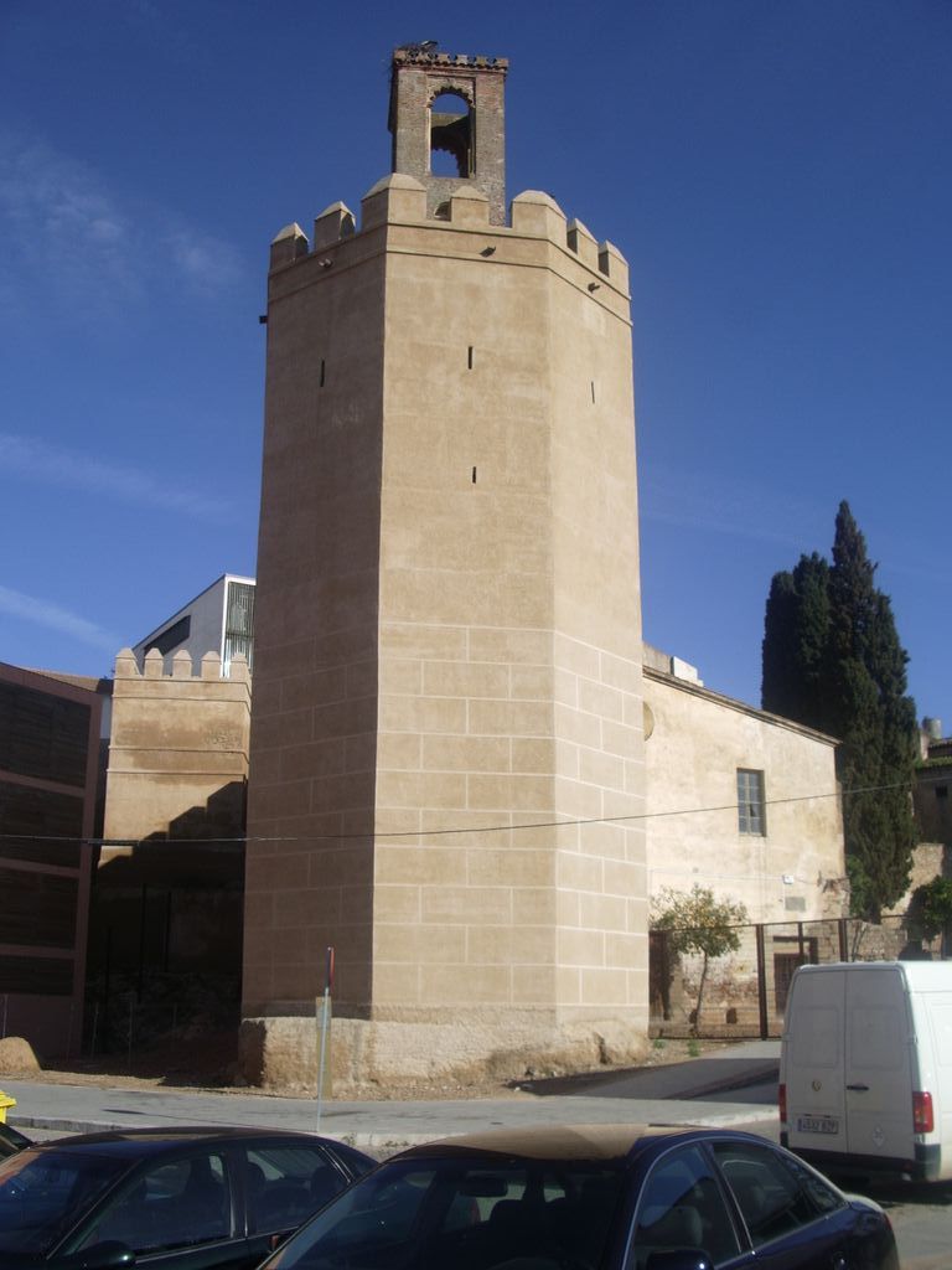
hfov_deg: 40.7
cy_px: 635
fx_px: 1283
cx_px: 476
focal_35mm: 35
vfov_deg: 52.6
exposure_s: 1/640
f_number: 4.3
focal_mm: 5.8
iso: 50
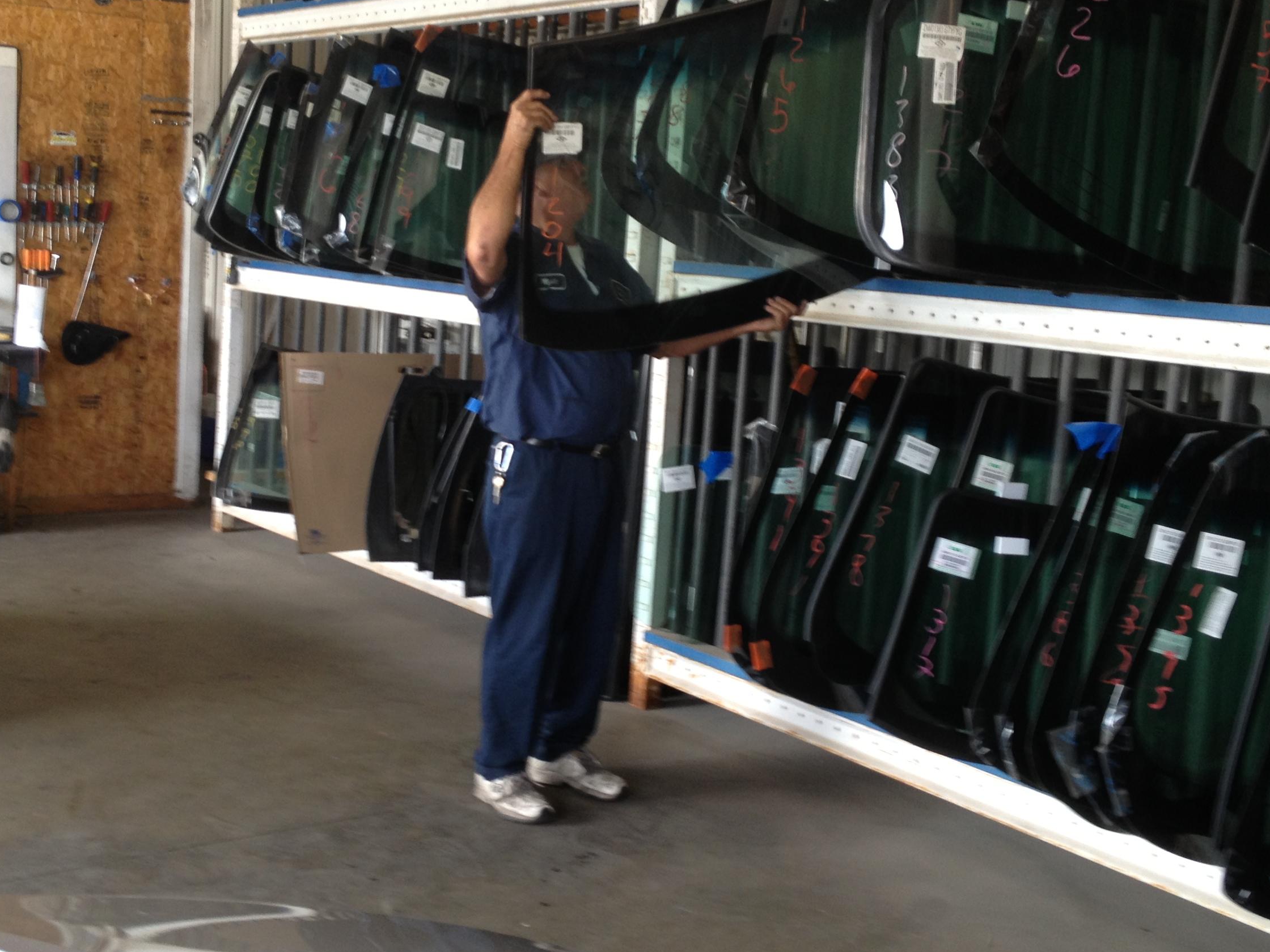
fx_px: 1871
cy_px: 437
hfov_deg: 37.5
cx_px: 576
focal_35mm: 51
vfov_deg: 28.5
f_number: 2.4
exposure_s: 1/30
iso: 50
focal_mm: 4.28
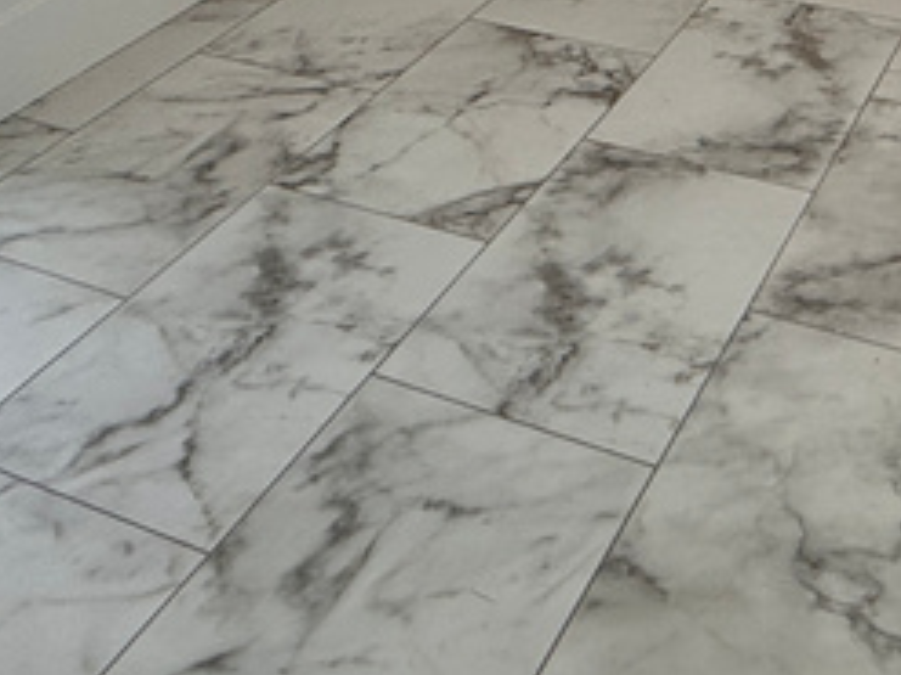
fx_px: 1509
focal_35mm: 58
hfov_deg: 32.6
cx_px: 675
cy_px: -602
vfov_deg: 18.5
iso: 50
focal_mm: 2.22
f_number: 2.2
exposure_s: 1/212
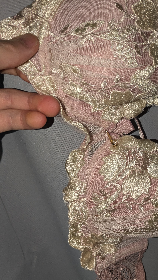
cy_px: 179
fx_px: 313
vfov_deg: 47.8
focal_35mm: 42
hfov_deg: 28.2
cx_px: 106
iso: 180
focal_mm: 5.43
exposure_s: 1/120
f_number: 1.89
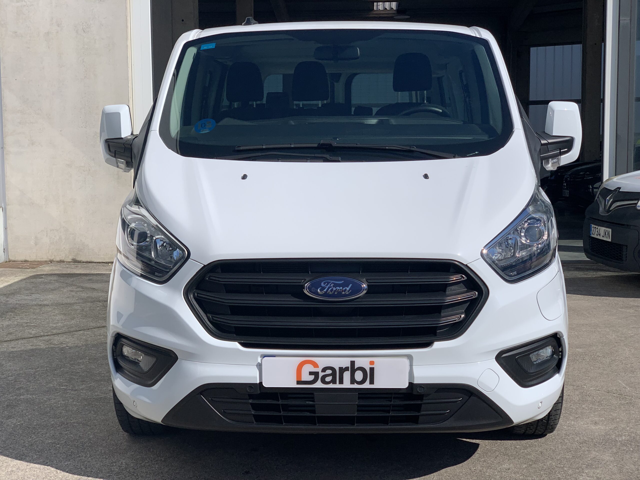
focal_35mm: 52
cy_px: 240
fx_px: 961
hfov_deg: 36.8
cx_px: 320
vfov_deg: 28.0
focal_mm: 6
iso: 16
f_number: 2.4
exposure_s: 1/2817
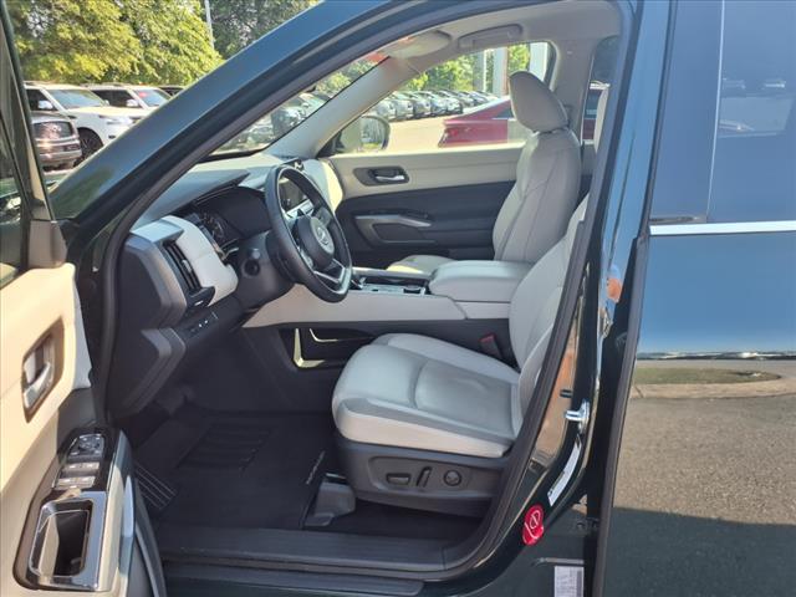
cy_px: 298
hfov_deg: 65.3
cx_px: 398
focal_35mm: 27
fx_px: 621
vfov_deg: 51.4
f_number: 1.9
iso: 40
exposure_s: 1/286
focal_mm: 3.58
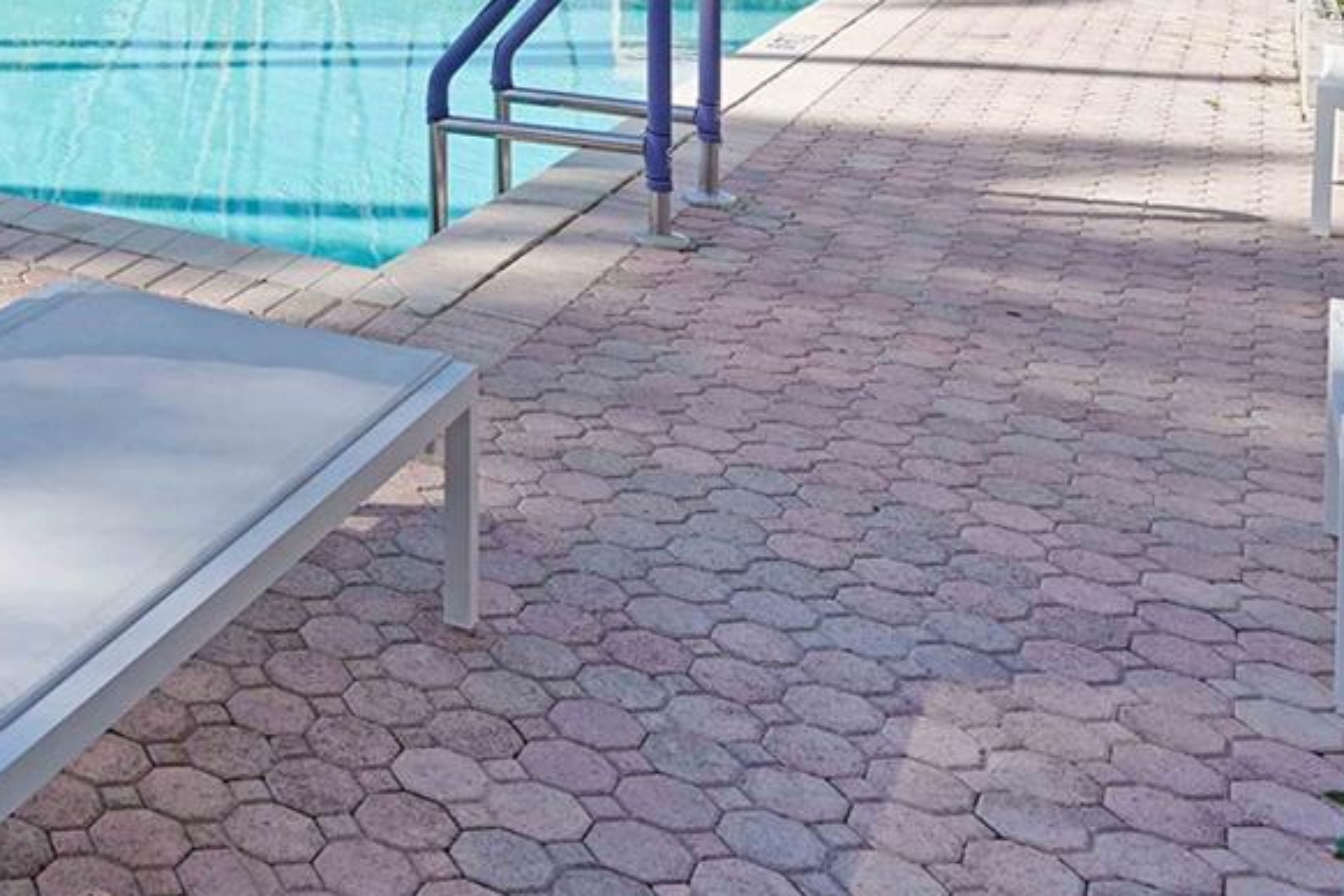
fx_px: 1643
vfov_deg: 25.8
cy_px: -288
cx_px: -268
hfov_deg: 35.2
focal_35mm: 44
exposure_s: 1/500
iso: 100
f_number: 5
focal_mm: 16
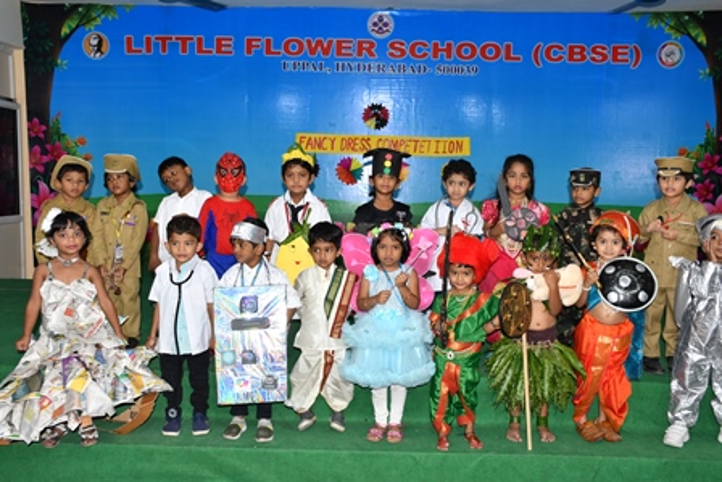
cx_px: 361
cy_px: 241
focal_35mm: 34
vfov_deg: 38.9
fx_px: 682
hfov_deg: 55.8
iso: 320
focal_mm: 23
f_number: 6.3
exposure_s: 1/125
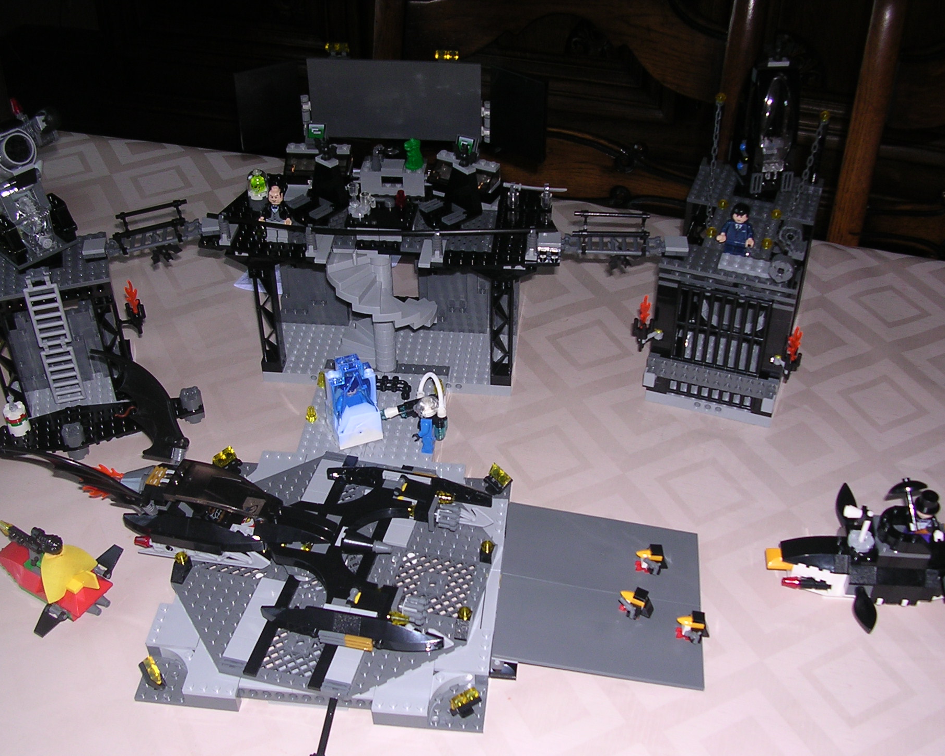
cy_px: 380
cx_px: 480
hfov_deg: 43.8
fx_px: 1175
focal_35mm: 42
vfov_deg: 35.7
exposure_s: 1/60.1
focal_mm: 5.8
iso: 100
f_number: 2.8
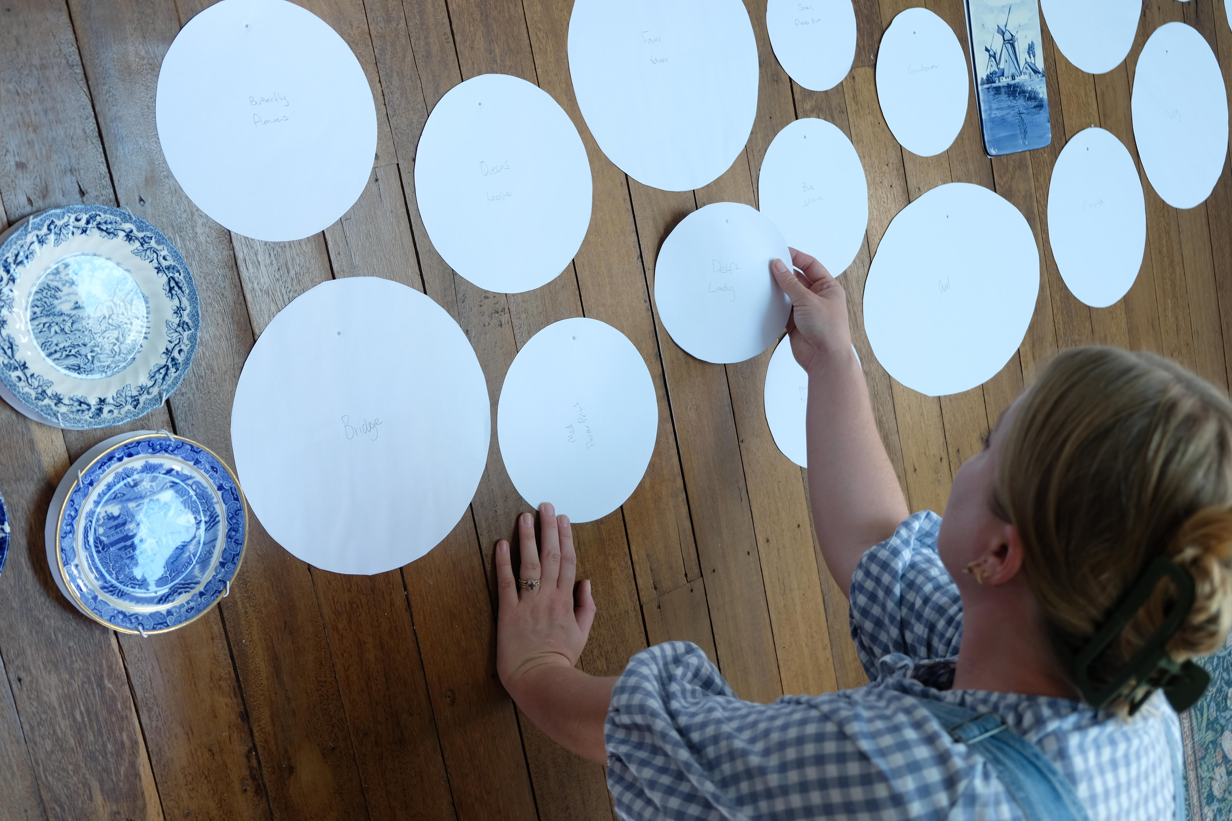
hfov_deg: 46.4
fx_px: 1437
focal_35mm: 42
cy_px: 379
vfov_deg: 31.9
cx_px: 614
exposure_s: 1/10
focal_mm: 25.4
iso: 200
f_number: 3.2
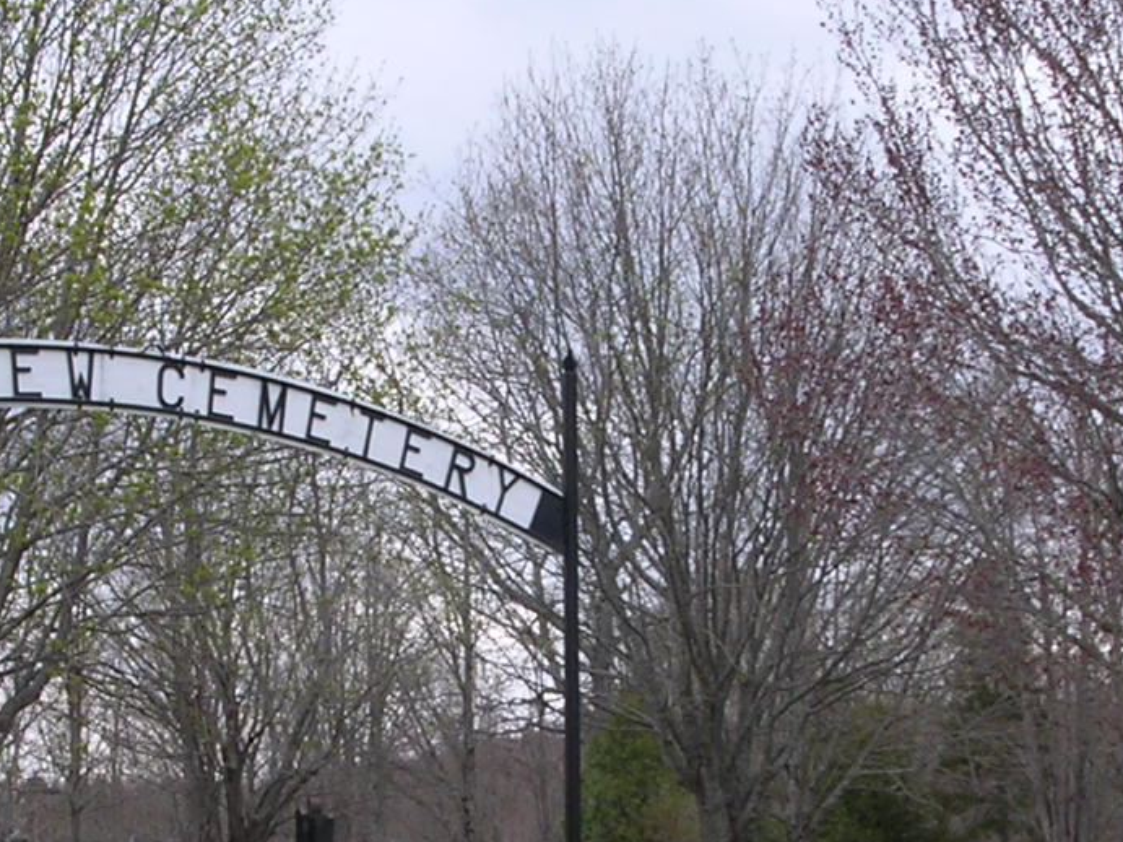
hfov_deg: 22.2
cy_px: 626
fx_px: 2854
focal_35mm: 88
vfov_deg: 16.7
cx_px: 488
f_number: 5.6
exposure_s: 1/189
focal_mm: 5.8
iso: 100
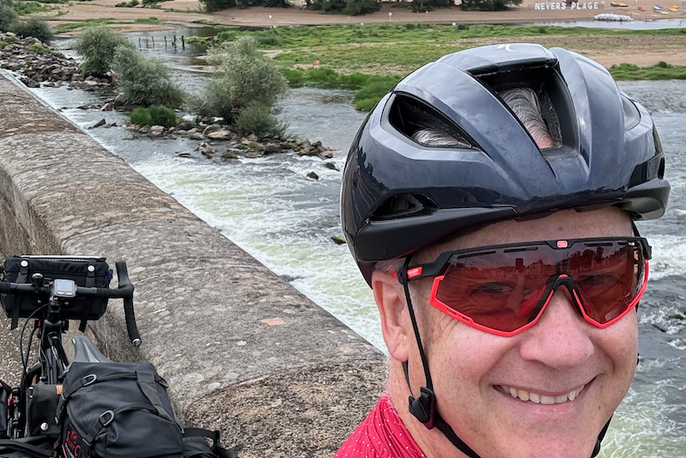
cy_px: 278
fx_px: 953
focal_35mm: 50
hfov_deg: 39.5
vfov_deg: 26.9
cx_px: 402
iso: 25
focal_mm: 2.69
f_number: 1.9
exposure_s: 1/501
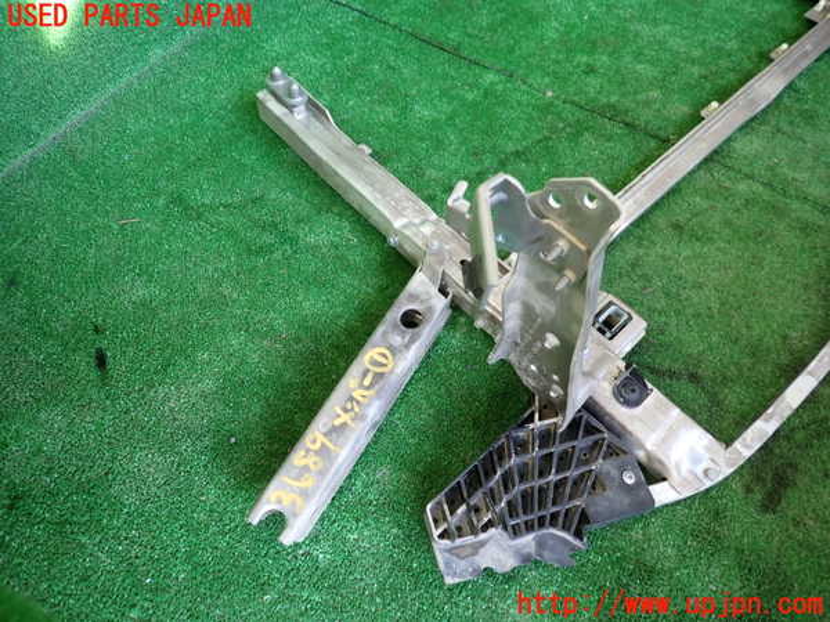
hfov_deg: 69.4
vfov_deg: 54.9
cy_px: 311
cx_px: 415
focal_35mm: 25
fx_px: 599
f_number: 2
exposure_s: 1/40
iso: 200
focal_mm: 4.5
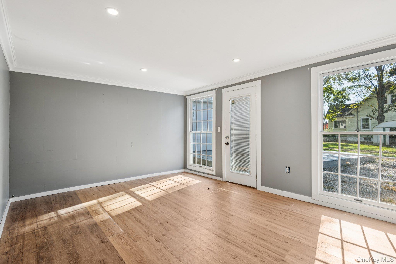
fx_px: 176
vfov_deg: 73.7
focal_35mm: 16
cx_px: 198
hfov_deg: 96.7
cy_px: 132
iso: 125
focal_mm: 16
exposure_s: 1/20
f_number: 8
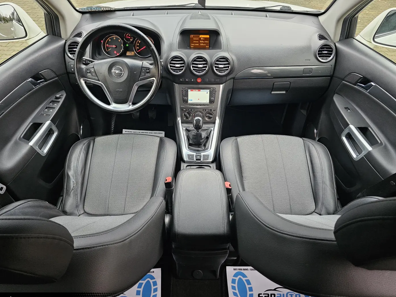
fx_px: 275
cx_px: 191
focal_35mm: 24
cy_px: 152
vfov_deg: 56.8
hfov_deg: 71.6
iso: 640
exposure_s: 1/50
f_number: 1.7
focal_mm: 6.3
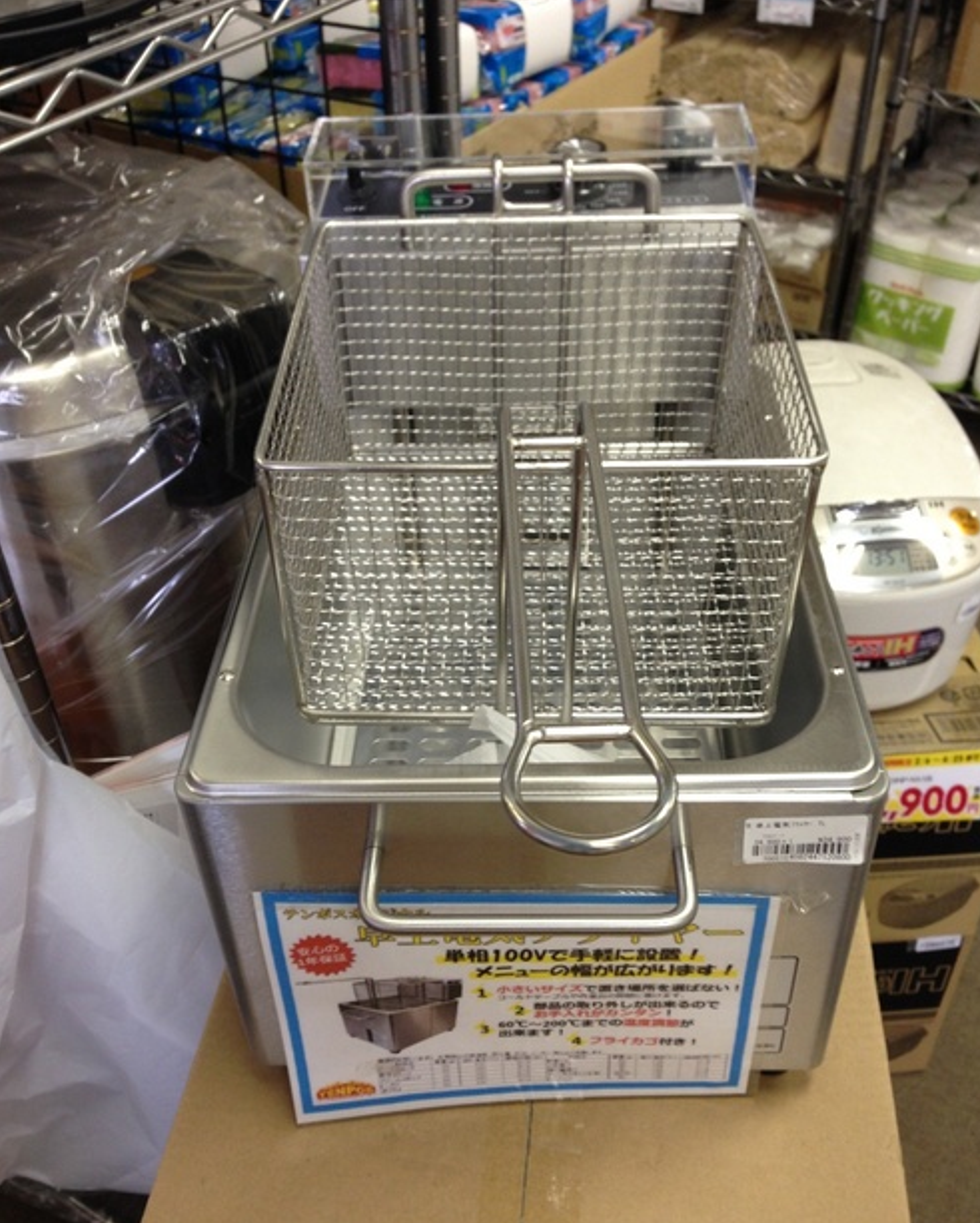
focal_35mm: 35
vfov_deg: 51.5
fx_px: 1268
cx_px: 496
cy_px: 629
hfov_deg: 42.3
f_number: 2.4
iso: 80
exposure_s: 1/20
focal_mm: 4.13
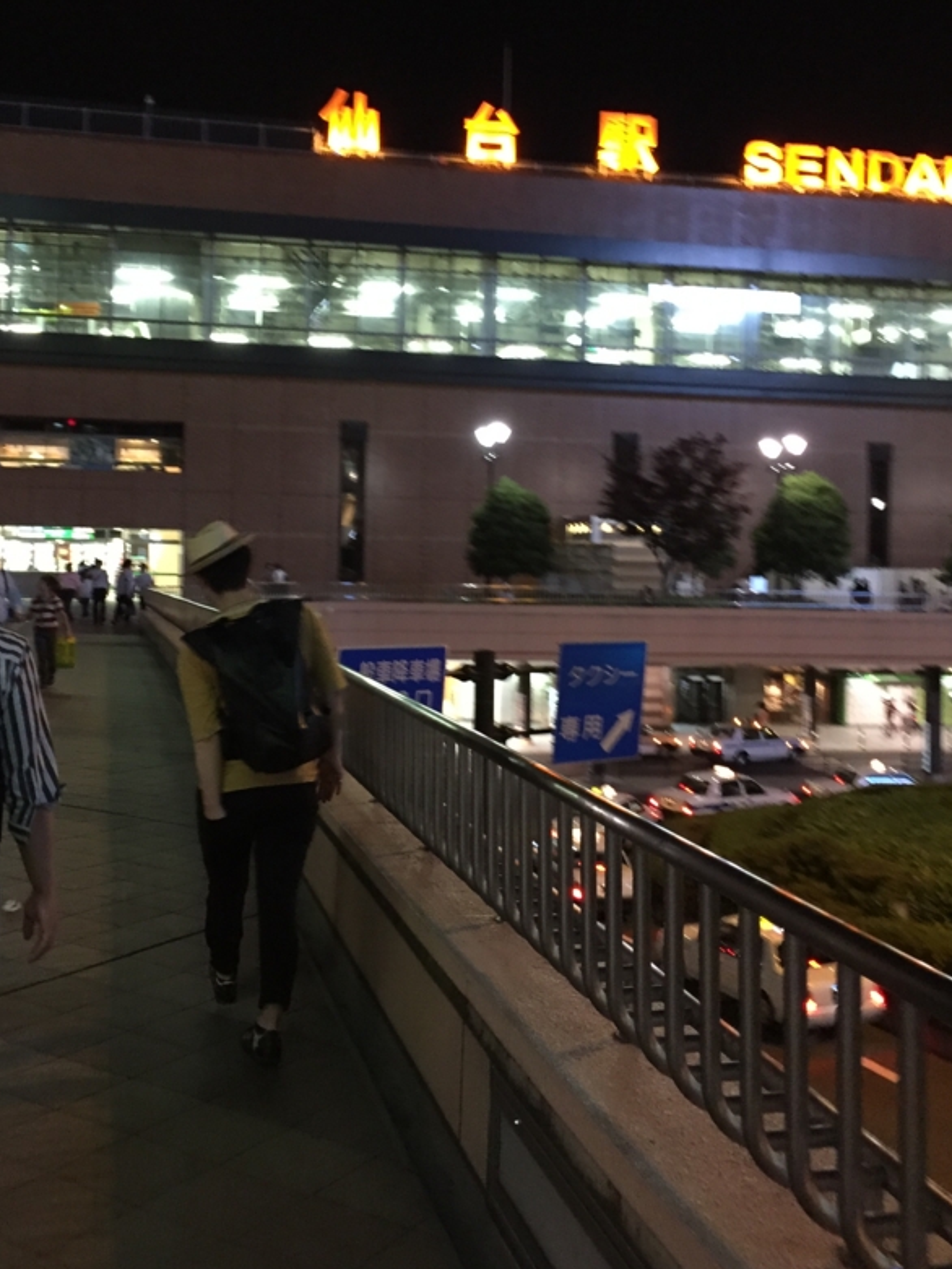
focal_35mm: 38
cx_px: 403
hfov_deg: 37.6
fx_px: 1393
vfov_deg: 48.8
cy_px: 539
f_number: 2.2
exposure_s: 1/17
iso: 250
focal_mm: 4.15
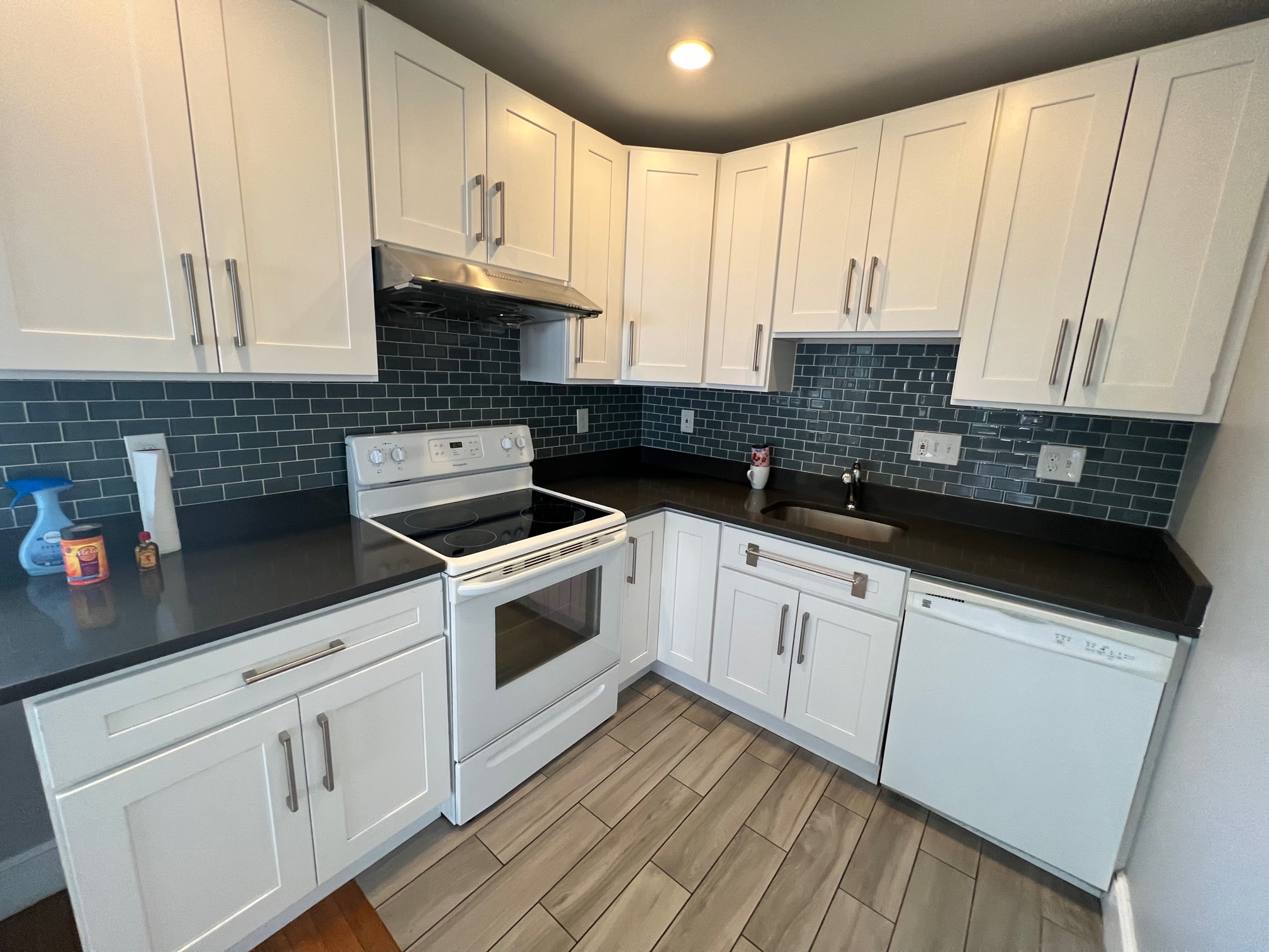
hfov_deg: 106.2
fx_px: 477
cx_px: 634
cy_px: 476
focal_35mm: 13
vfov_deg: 89.9
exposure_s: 1/99
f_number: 1.8
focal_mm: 1.57
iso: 250
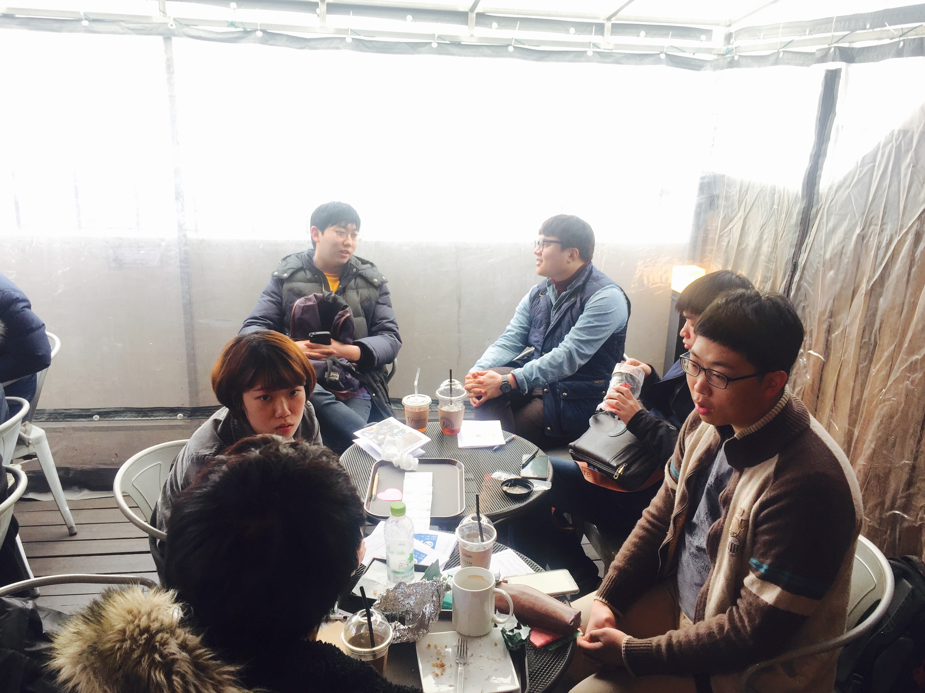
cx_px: 462
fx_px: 775
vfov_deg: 48.2
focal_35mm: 29
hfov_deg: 61.7
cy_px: 346
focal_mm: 4.15
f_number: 2.2
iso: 32
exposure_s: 1/60
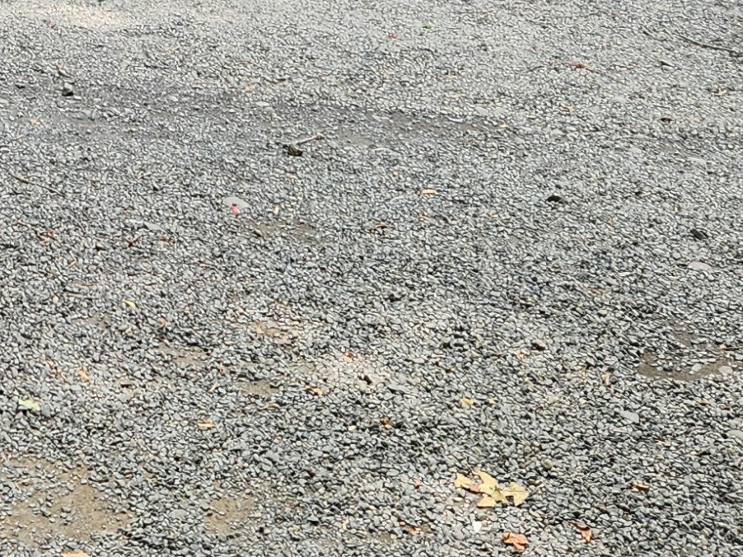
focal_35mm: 102
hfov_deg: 17.8
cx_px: -279
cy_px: -470
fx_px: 2189
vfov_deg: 13.0
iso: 25
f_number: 1.8
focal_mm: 5.4
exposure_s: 1/180
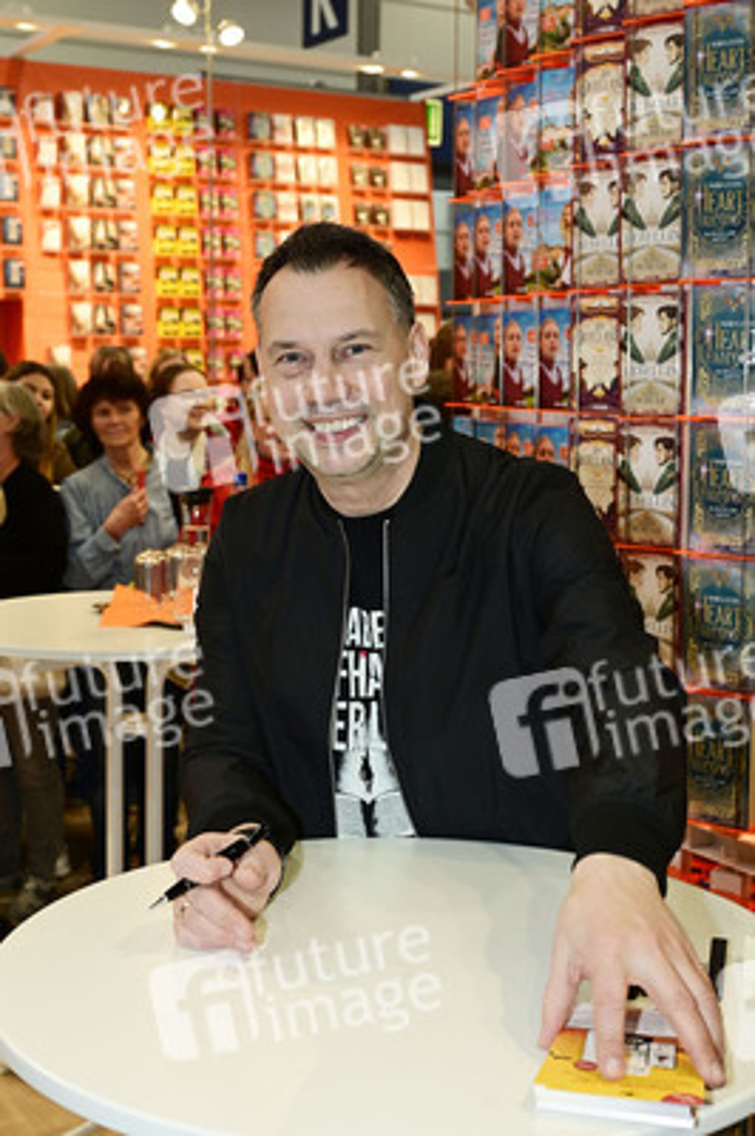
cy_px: 568
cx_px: 378
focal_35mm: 41
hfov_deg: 32.6
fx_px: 1292
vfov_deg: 47.4
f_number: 6.3
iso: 1600
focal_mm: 41
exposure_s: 1/200
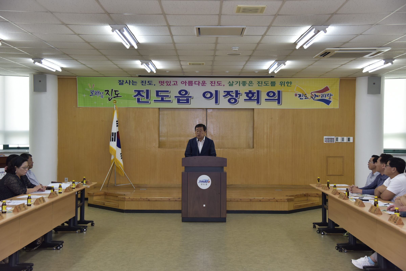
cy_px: 136
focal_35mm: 48
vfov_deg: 28.1
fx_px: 541
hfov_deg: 41.1
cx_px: 203
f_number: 4.5
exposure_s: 1/125
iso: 640
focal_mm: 48
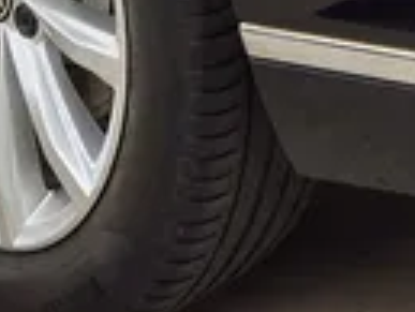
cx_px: 357
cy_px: -601
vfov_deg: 8.4
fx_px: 1800
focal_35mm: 150
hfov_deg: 13.1
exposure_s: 1/180
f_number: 1.8
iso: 50
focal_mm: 5.4
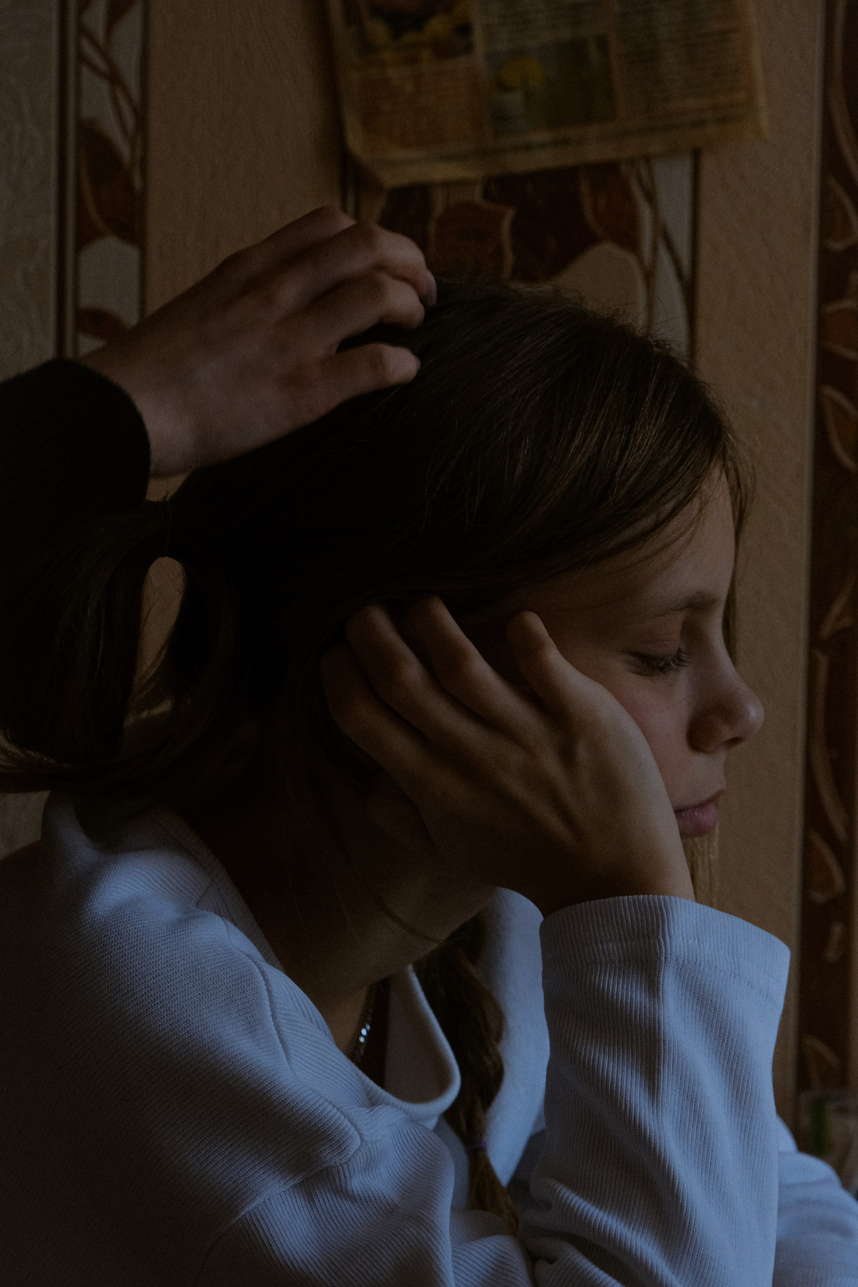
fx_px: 3610
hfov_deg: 13.6
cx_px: 429
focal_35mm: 101
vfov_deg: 20.2
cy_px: 644
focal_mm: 67.5
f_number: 5
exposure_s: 1/125
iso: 1600
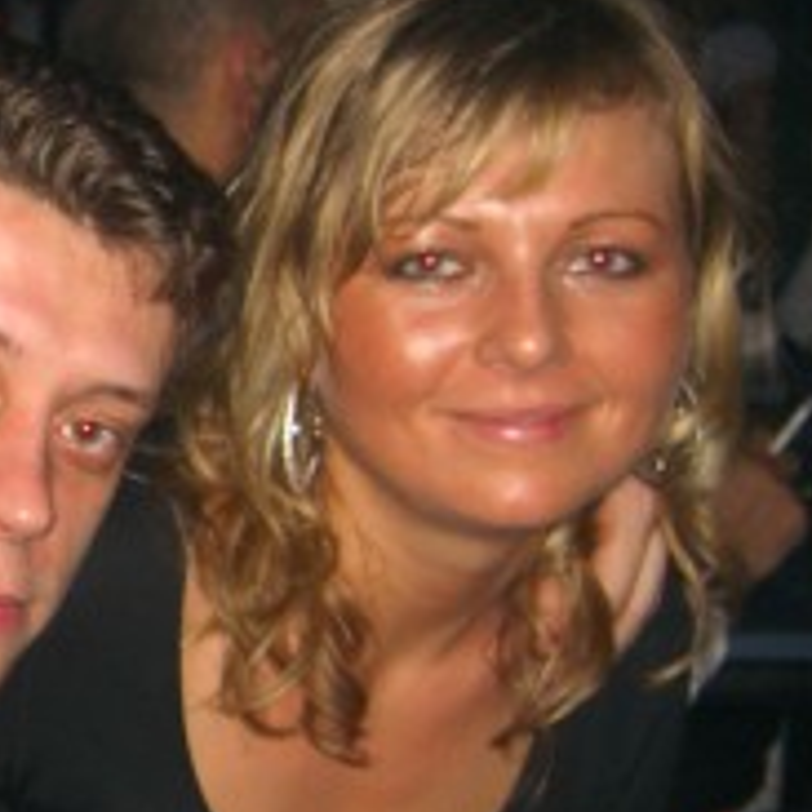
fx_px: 2919
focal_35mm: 110
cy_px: 586
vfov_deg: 15.8
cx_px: -200
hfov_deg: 15.2
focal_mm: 7.9
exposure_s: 1/60
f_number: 2.8
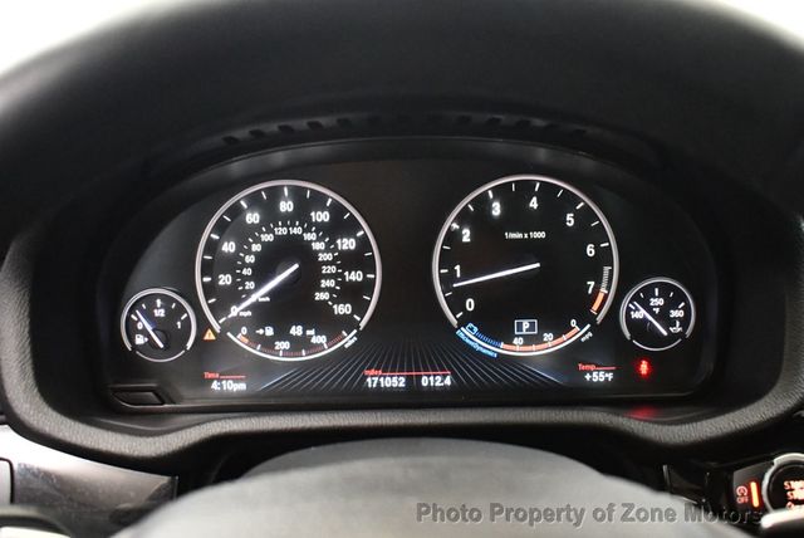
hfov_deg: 53.1
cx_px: 402
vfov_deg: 36.9
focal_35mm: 36
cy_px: 269
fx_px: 805
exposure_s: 1/60
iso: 5600
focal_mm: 18
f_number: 3.5
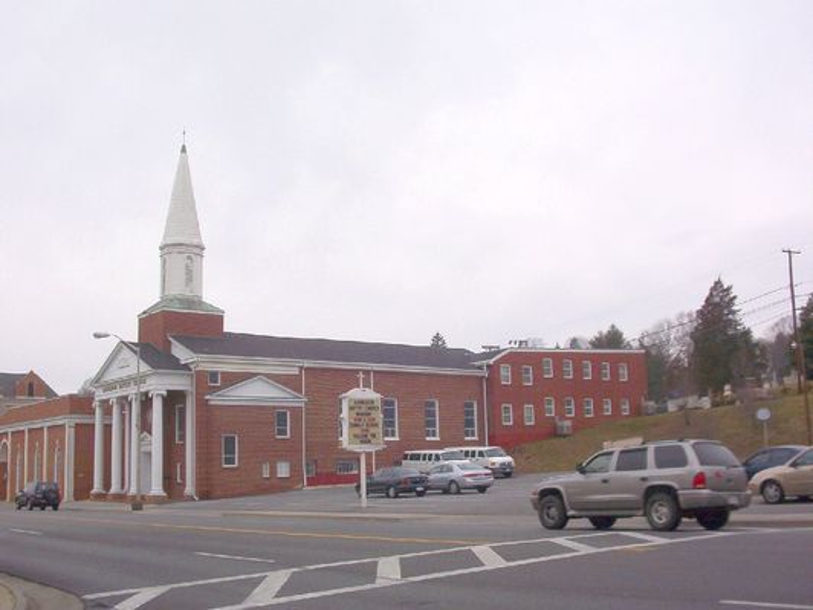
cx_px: 406
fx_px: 916
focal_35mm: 39
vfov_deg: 36.8
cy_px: 305
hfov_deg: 47.9
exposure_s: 1/278
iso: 100
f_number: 4.5
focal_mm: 6
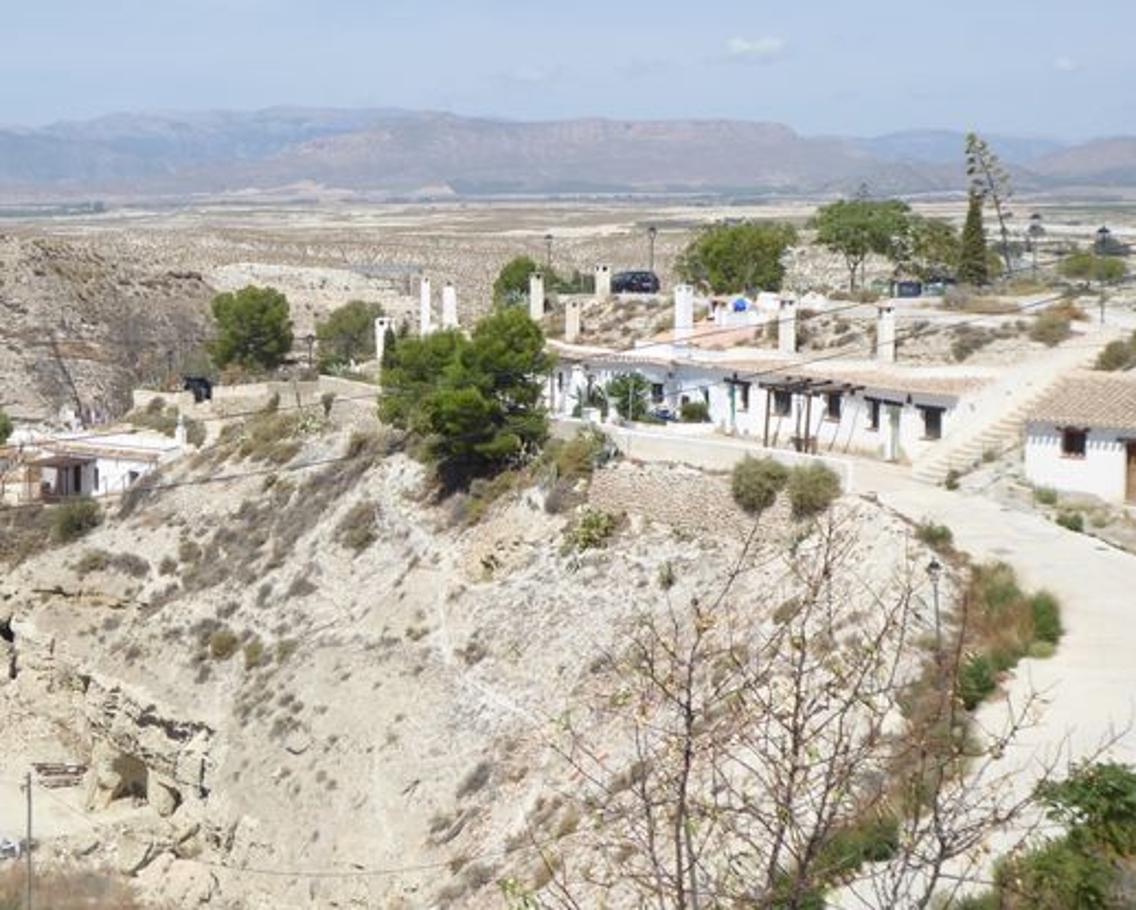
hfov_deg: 28.9
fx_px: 2187
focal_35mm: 65
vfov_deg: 23.5
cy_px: 403
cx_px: 387
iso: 80
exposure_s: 1/800
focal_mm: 8.4
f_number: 4
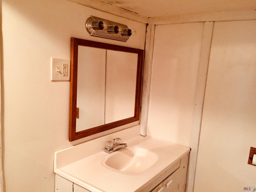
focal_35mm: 29
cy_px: 96
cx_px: 128
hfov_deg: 61.7
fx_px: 214
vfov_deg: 48.2
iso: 250
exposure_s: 1/20
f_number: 2.2
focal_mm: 4.15
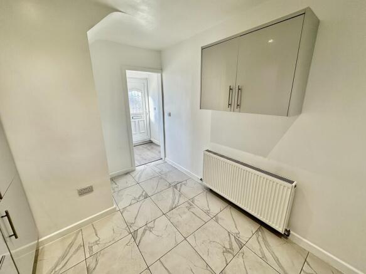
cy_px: 137
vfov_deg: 85.7
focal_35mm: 14
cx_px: 183
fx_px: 148
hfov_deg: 102.1
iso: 50
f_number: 2.2
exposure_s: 1/100
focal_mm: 2.22
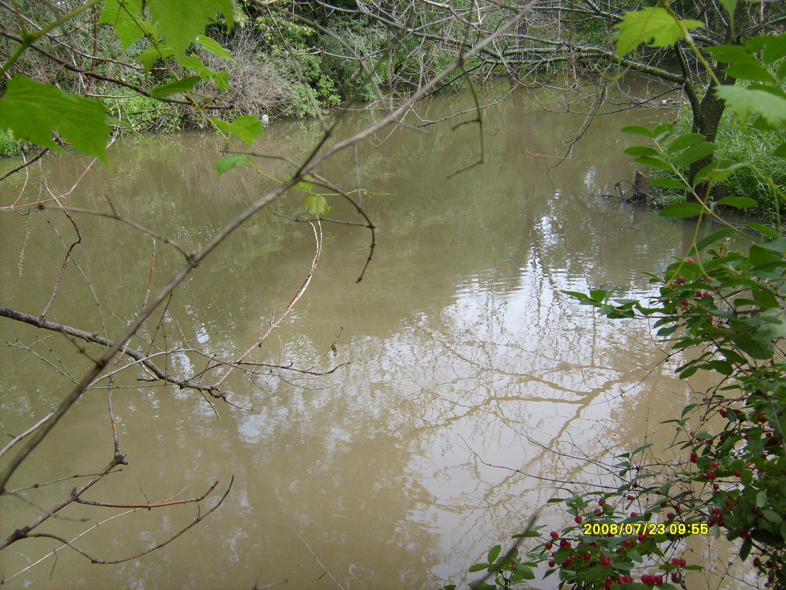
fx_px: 795
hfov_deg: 52.6
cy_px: 295
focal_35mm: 35
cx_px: 393
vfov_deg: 40.7
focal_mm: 5.8
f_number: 2.8
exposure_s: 1/250
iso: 80
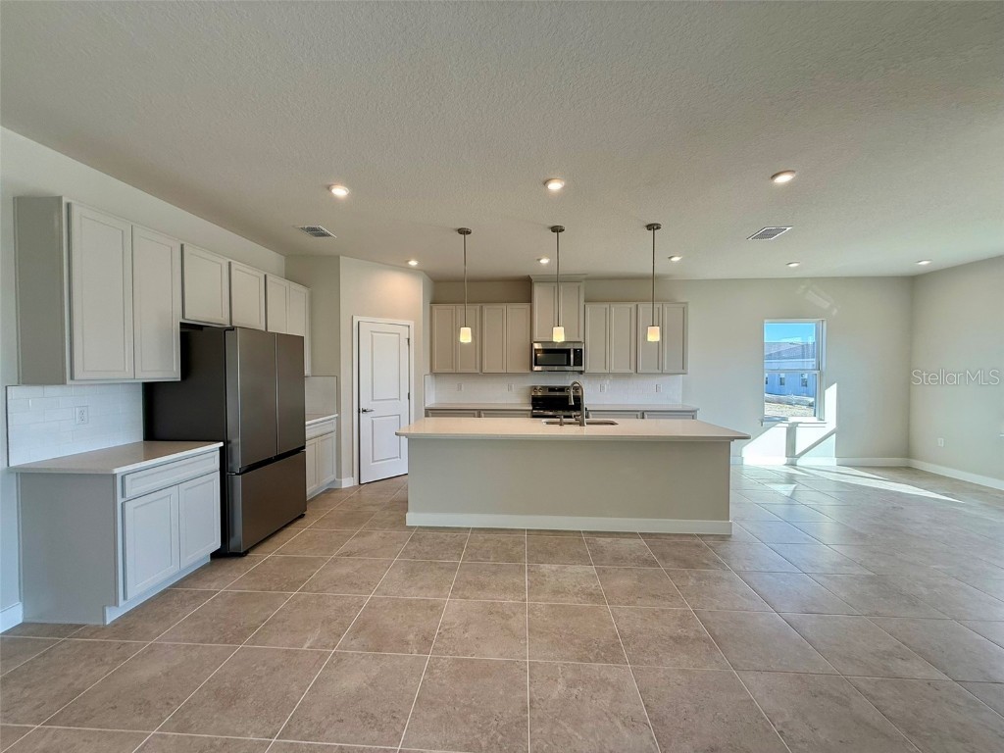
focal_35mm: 14
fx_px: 406
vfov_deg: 85.7
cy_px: 376
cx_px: 502
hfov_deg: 102.1
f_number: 2.2
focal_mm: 2.22
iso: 80
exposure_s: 1/120
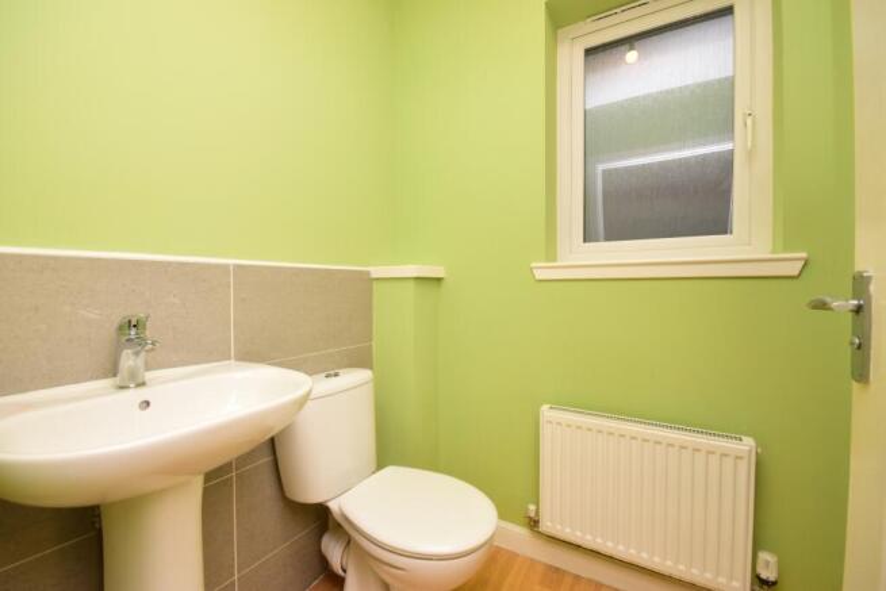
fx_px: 369
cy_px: 296
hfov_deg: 100.4
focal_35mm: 15
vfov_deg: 77.4
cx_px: 443
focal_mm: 10
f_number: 9
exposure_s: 1/100
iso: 800
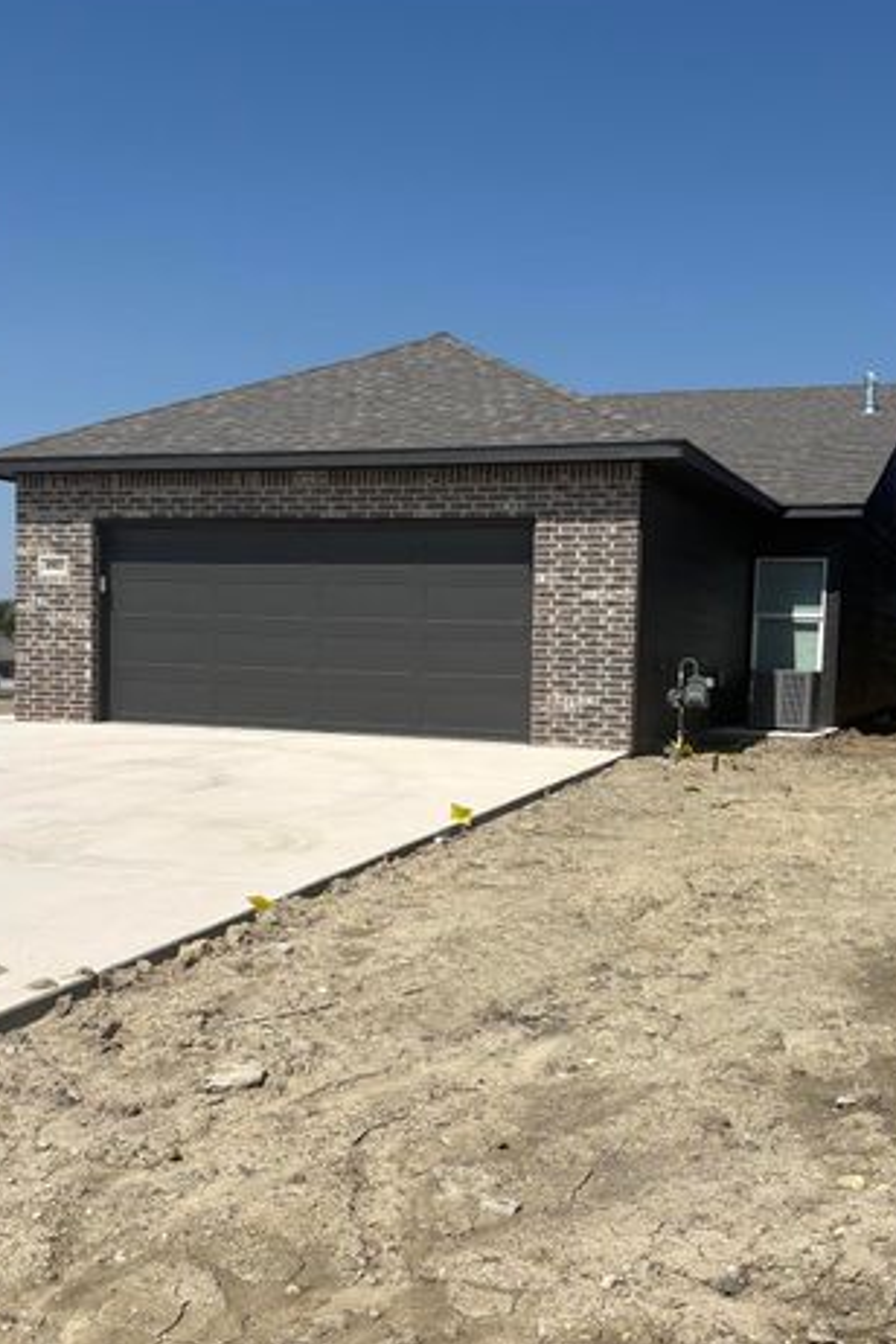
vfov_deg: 49.5
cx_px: 457
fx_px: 1456
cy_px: 743
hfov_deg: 34.2
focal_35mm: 39
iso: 50
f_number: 1.6
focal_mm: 5.96
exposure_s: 1/6329
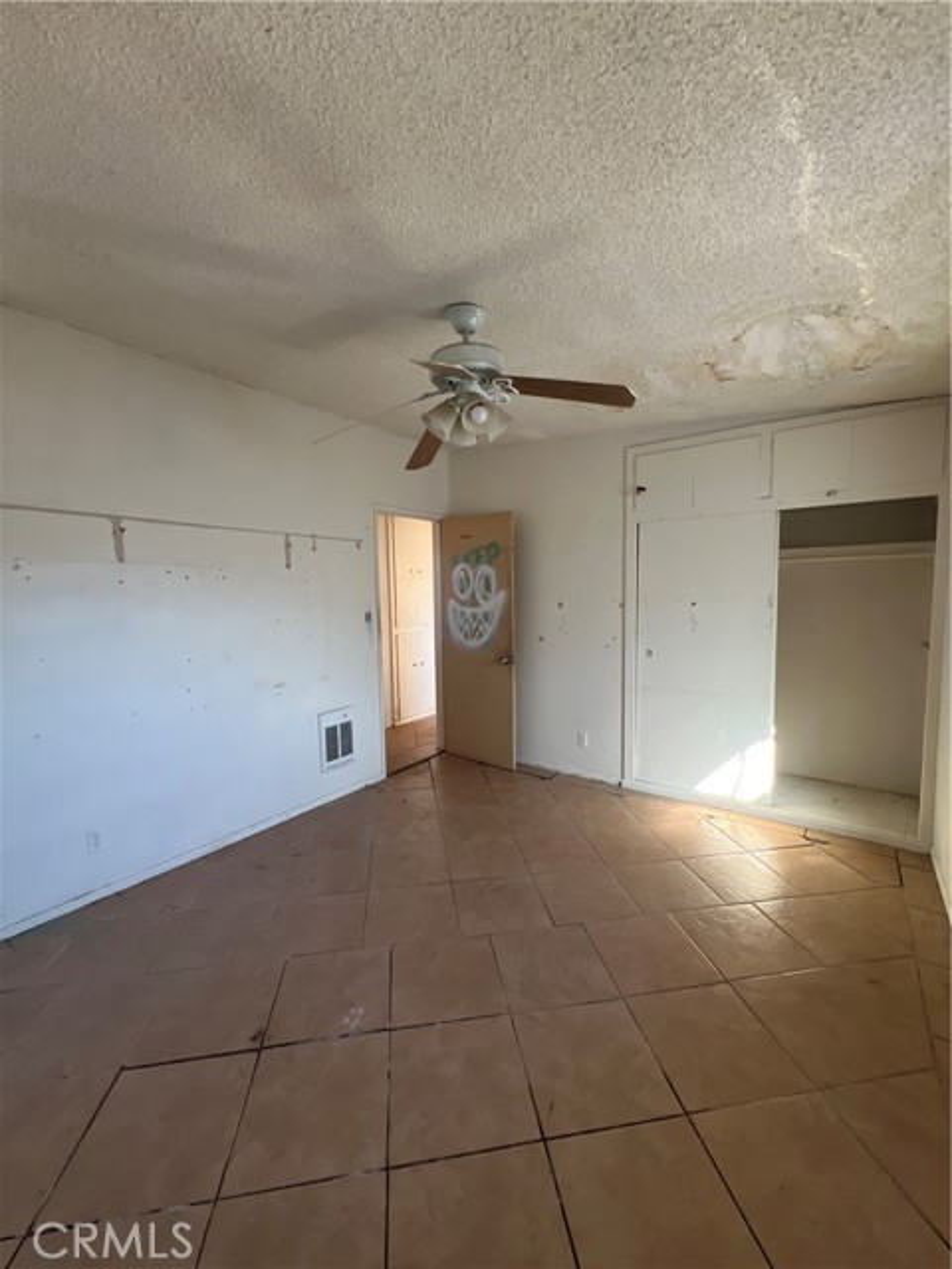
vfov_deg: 106.2
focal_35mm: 13
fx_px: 477
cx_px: 476
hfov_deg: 89.9
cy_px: 634
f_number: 1.8
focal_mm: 1.57
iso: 160
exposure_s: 1/99
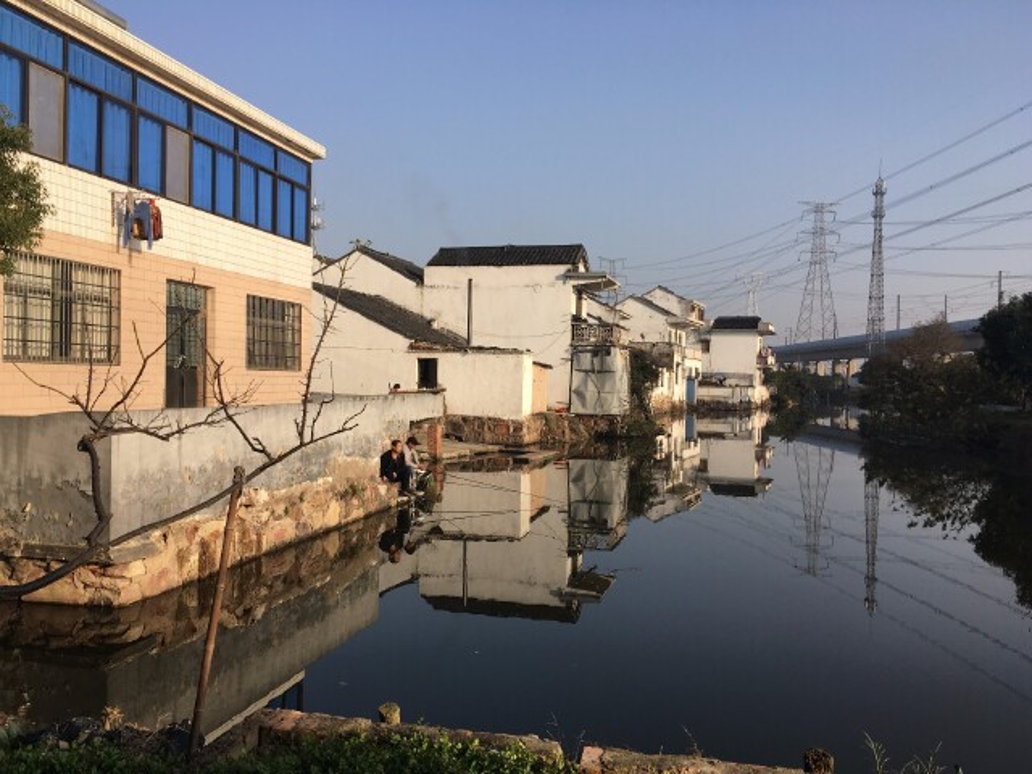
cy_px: 387
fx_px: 865
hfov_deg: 61.7
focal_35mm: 29
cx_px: 516
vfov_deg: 48.2
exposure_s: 1/938
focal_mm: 4.15
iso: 25
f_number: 2.2
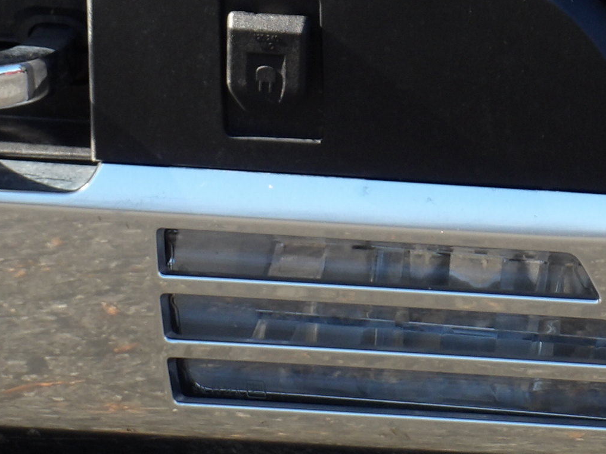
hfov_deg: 2.1
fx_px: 16195
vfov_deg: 1.6
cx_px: 335
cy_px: -5
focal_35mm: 925
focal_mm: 65.2
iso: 100
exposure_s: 1/163
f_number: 4.2
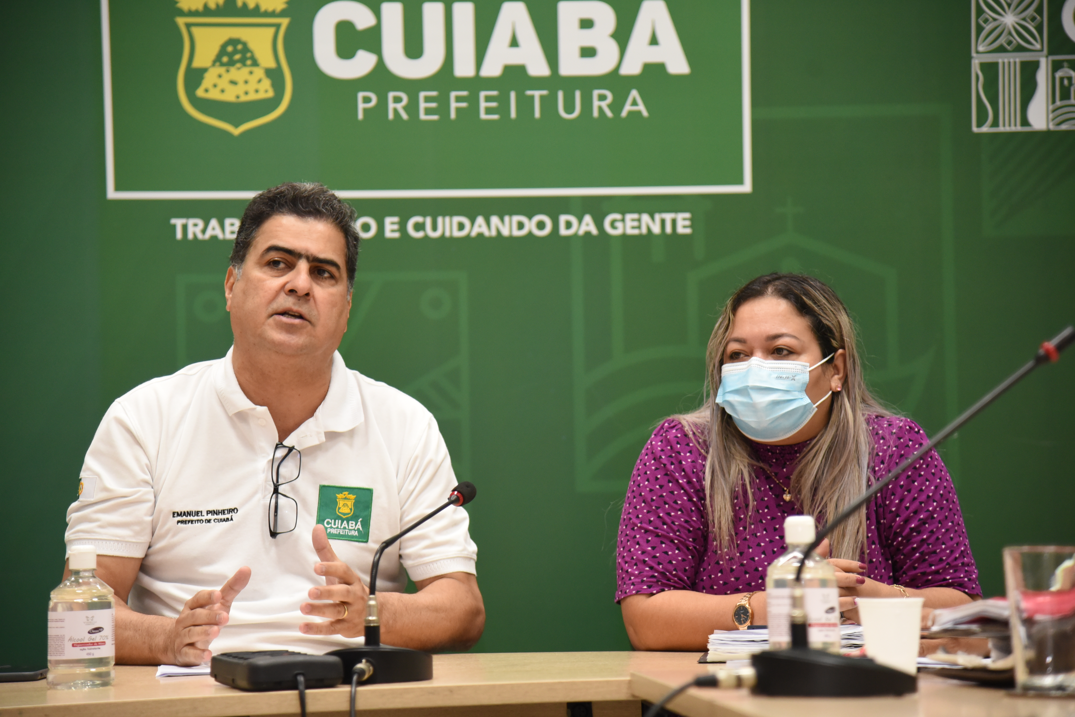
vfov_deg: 13.7
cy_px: 358
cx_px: 538
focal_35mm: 100
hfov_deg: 20.4
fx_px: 2986
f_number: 4
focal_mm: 100
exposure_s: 1/160
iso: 2500
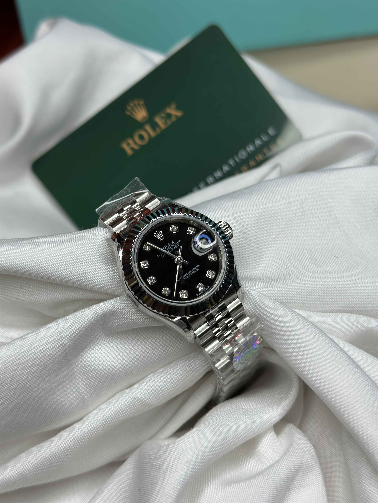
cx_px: 189
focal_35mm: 48
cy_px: 252
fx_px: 699
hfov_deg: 30.3
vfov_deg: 39.7
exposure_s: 1/441
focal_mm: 6.86
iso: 80
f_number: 1.78
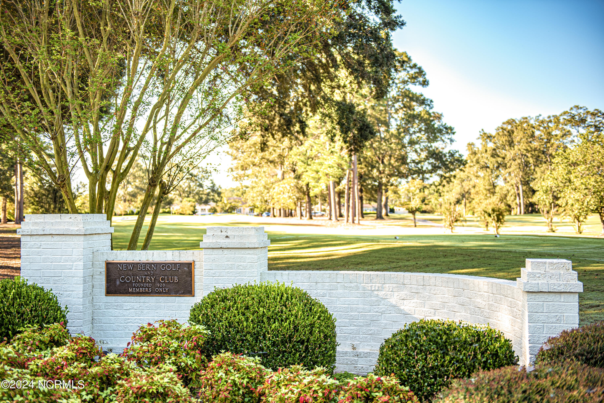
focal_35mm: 45
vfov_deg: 29.9
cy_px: 202
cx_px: 302
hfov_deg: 43.6
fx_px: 755
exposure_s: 1/320
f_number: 2.8
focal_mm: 45
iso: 100
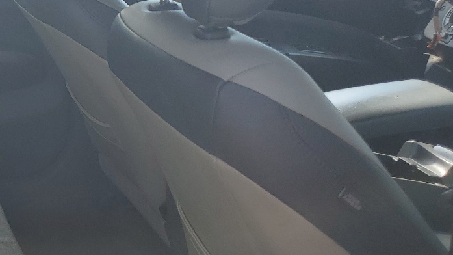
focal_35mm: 65
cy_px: 147
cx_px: -44
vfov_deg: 18.5
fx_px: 781
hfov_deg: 29.3
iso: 50
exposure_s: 1/1667
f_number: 1.5
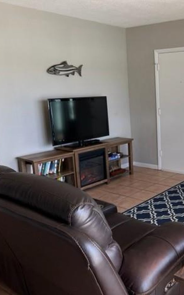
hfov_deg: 32.0
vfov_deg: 52.8
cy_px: 148
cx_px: 180
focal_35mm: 37
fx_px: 297
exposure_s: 1/120
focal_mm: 5.7
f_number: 1.5
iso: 64
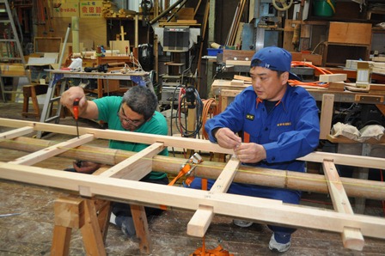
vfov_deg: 39.9
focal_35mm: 33
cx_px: 192
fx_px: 353
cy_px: 128
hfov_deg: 57.3
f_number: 3.8
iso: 800
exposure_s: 1/60
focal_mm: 22
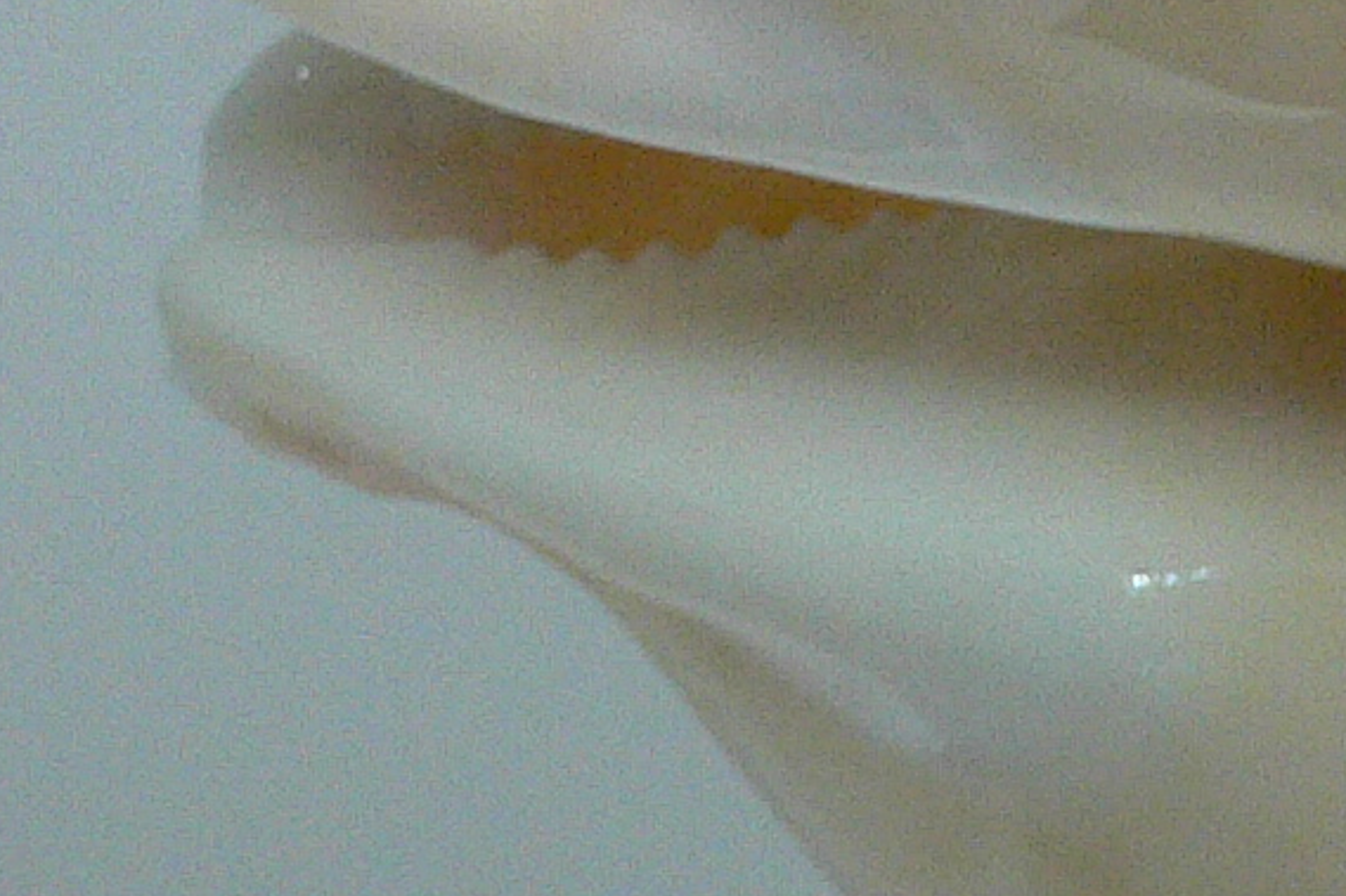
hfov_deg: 15.3
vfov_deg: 10.0
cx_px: 1597
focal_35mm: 129
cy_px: -714
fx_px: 4821
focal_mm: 4.6
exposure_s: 1/60
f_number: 2.8
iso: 200
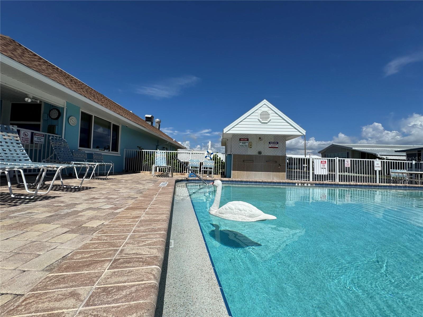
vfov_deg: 85.7
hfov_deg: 102.1
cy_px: 158
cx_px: 212
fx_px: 171
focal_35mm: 14
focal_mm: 2.22
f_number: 2.2
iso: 32
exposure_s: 1/4132
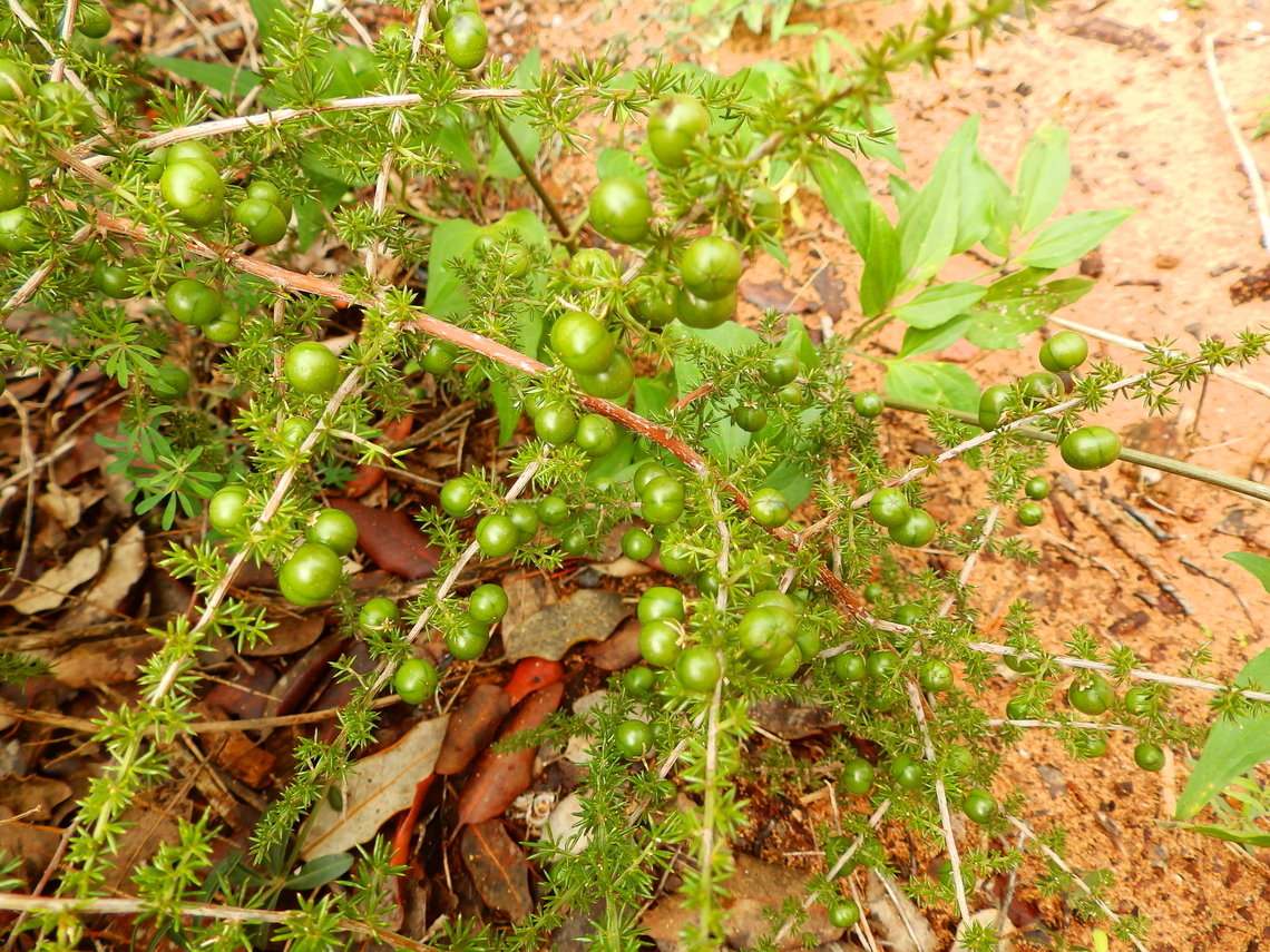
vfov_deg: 61.1
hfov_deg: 76.4
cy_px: 476
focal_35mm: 22
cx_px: 635
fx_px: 807
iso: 80
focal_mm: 4
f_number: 3.4
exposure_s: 1/80
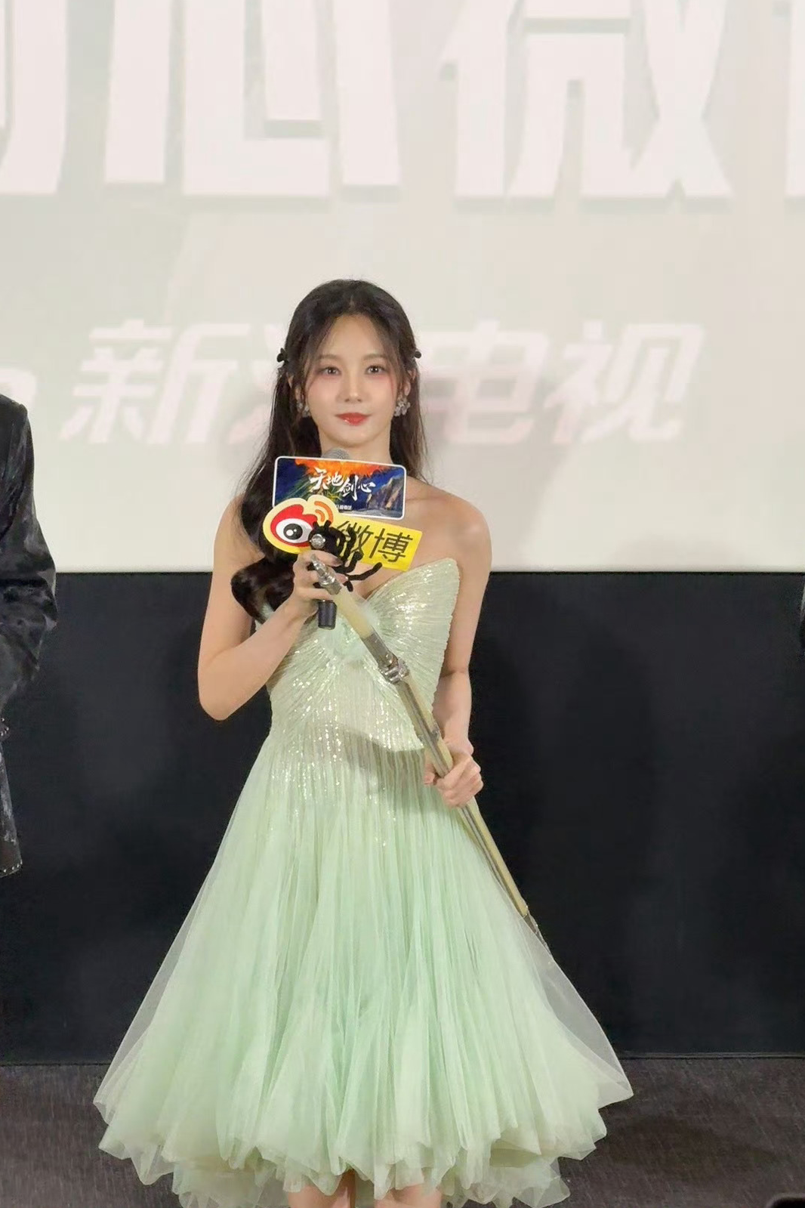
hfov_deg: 10.0
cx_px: 357
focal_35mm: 137
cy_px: 604
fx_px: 4595
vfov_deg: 15.0
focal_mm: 15.66
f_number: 2.8
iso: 320
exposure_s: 1/93
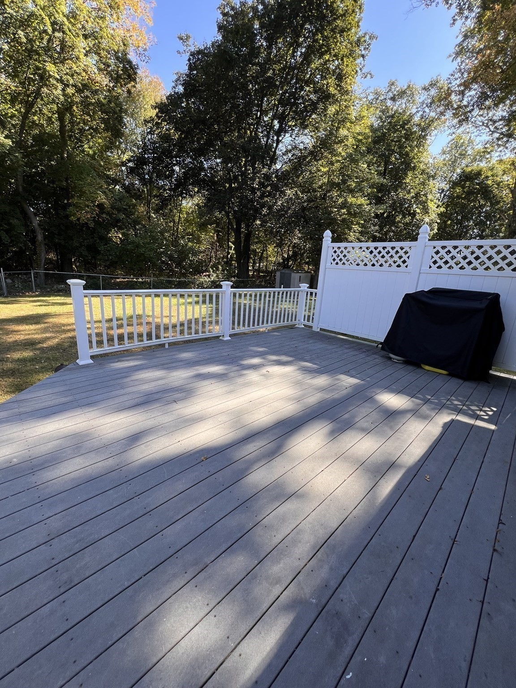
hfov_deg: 89.9
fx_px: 258
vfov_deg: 106.2
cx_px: 258
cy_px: 344
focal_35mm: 13
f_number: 1.8
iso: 32
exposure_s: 1/304
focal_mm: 1.57
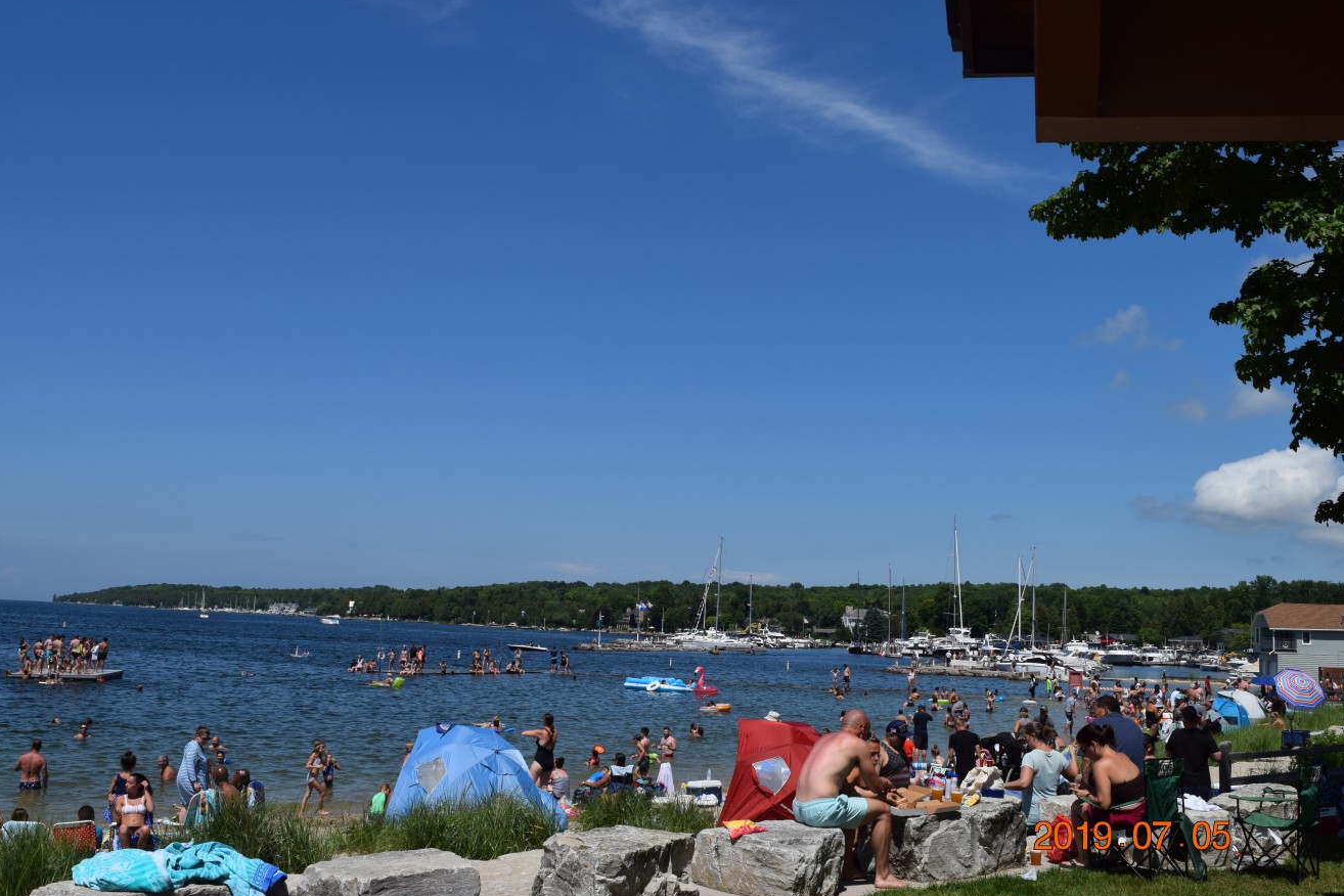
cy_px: 445
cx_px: 671
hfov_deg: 51.9
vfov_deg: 35.9
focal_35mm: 37
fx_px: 1381
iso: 200
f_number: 11
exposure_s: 1/500
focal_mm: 24
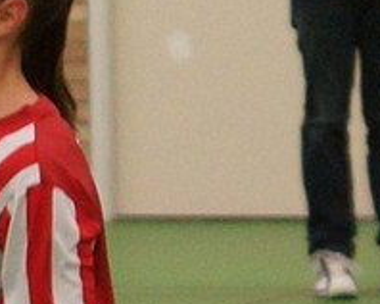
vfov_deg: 4.2
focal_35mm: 364
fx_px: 4090
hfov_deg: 5.1
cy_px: 372
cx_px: -576
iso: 800
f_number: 3.2
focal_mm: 50
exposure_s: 1/200
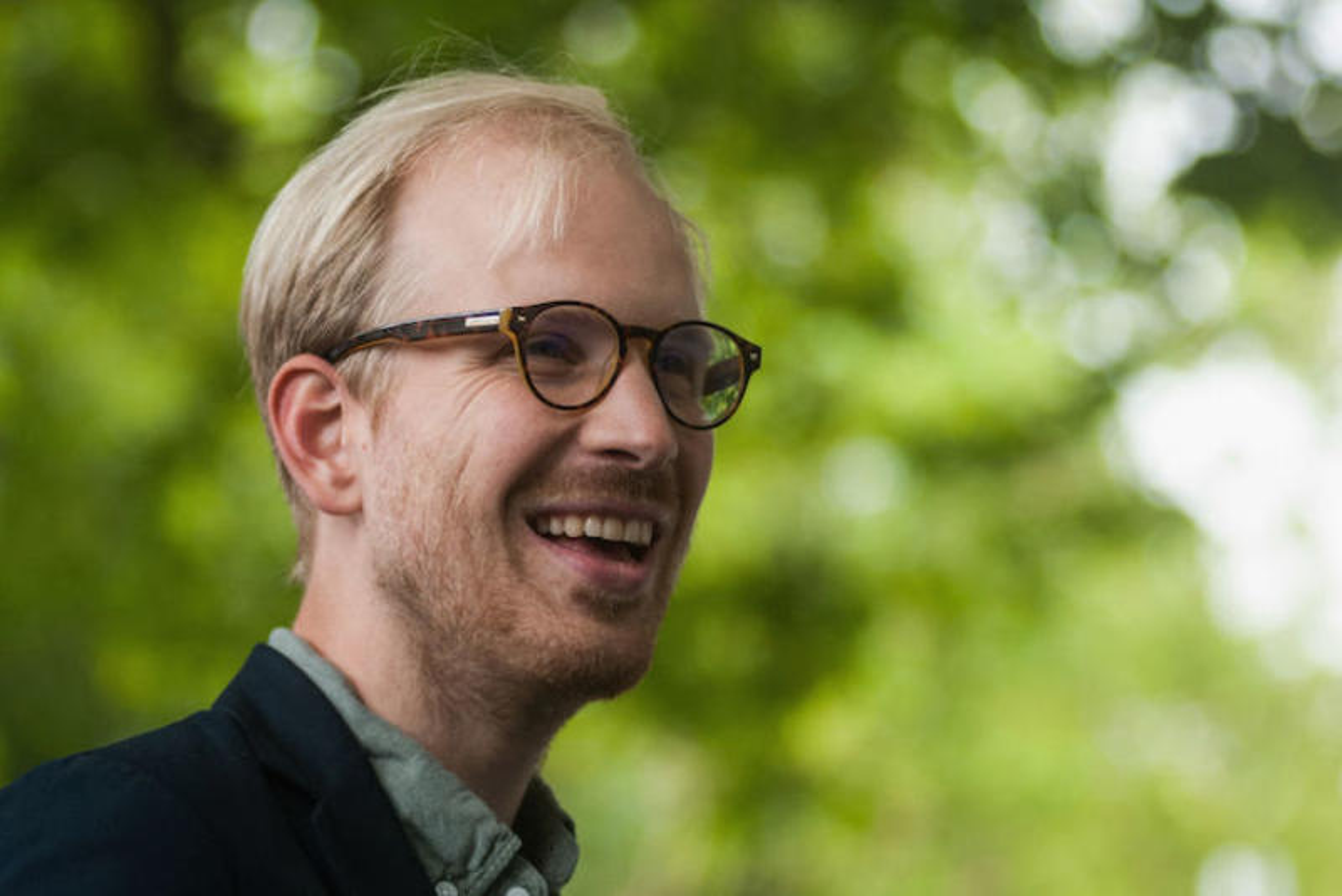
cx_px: 671
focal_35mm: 142
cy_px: 448
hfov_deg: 14.4
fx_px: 5314
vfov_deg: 9.6
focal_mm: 95
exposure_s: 1/320
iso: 800
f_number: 2.8
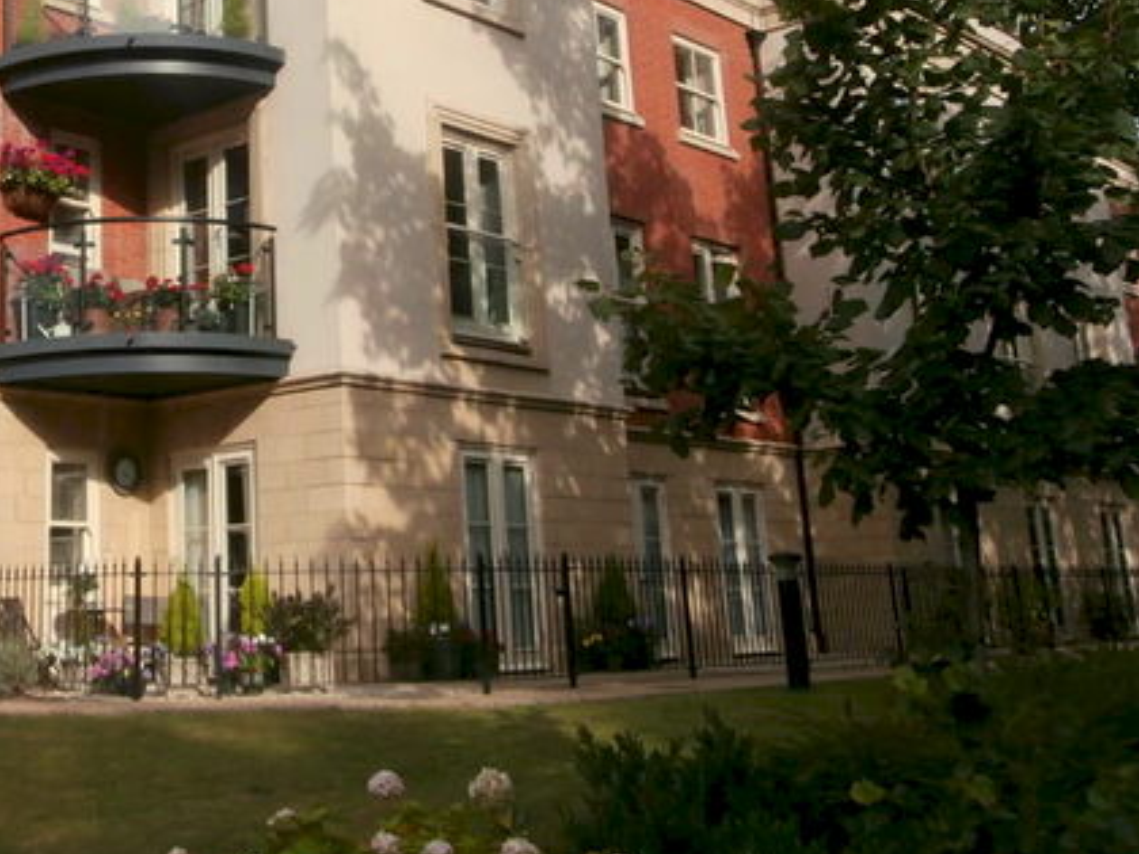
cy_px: 169
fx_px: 1645
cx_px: 206
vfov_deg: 28.5
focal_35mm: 50
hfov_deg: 36.7
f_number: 3.5
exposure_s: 1/800
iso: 100
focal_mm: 5.36
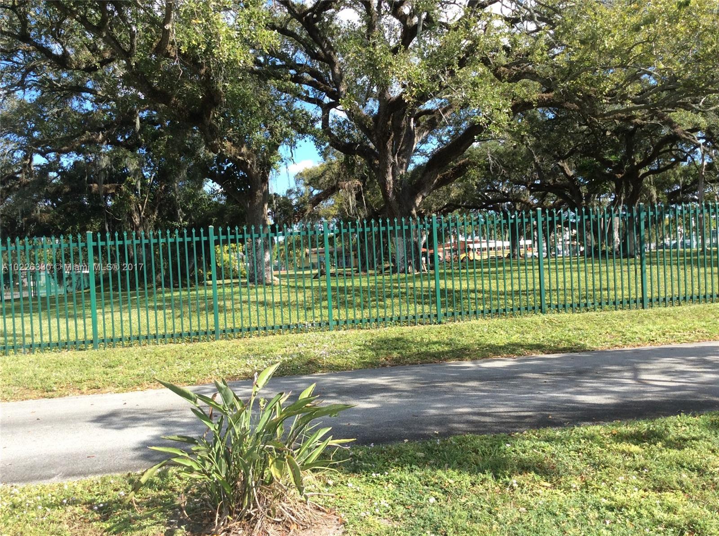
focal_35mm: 32
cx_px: 360
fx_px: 663
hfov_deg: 56.9
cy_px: 268
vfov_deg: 44.0
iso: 32
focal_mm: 3.3
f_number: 2.4
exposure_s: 1/635
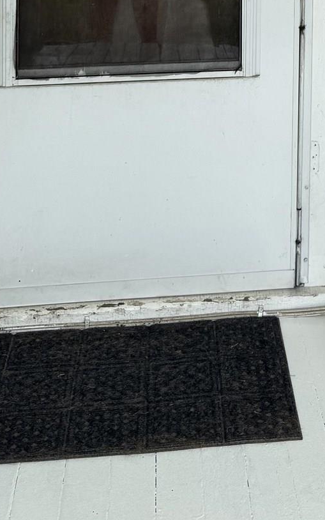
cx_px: 338
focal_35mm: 72
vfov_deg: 25.2
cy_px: -130
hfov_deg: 17.6
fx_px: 1020
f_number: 1.78
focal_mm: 6.76
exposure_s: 1/1314
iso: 80
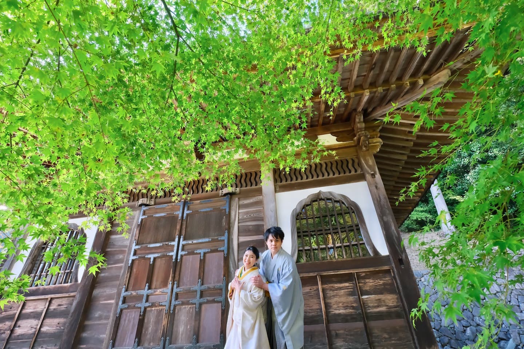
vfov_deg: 70.4
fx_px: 247
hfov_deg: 93.3
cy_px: 174
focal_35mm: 17
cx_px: 262
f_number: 6.3
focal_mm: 11
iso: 1600
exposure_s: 1/160
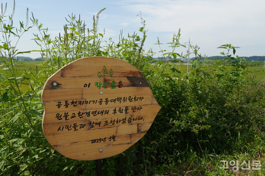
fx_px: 243
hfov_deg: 57.2
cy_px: 88
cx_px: 132
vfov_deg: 40.0
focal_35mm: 33
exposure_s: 1/250
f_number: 8
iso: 100
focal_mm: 22
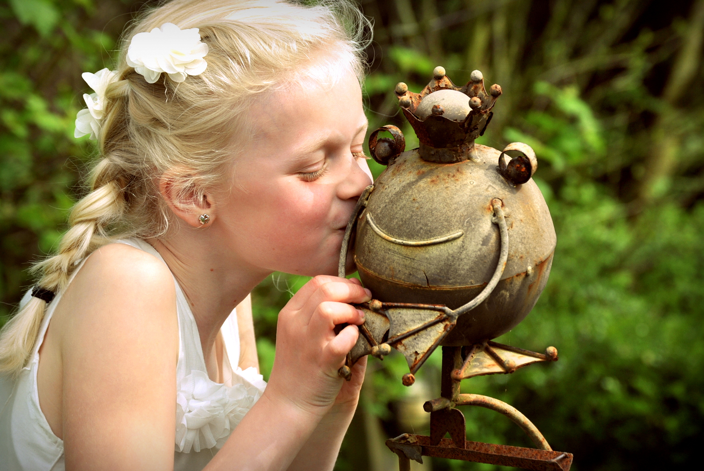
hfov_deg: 15.2
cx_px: 352
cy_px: 236
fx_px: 2643
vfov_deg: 10.2
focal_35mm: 135
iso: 160
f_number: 5.6
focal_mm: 90
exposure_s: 1/500
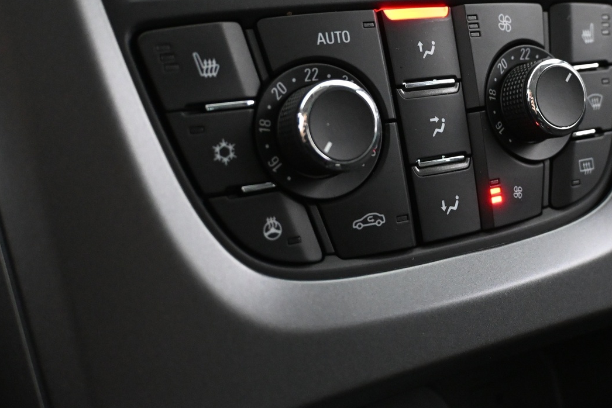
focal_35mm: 49
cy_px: 122
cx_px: 406
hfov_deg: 40.0
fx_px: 829
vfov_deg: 27.4
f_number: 4
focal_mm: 21
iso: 4500
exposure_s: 1/30
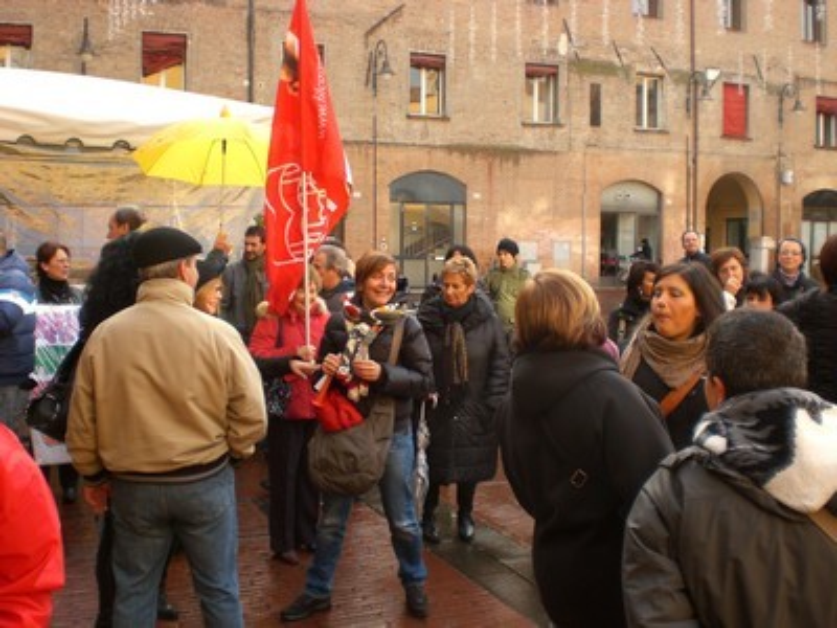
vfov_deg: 37.7
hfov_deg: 49.0
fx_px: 919
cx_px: 418
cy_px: 314
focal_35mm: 38
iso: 100
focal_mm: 6.3
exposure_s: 1/250
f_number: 3.1
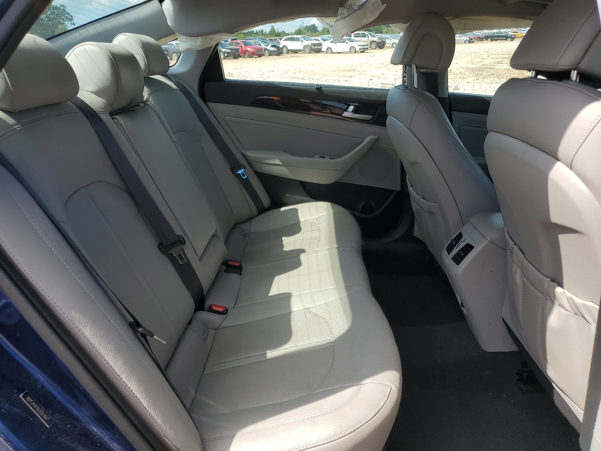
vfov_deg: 53.1
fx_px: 451
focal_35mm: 26
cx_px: 300
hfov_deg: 67.3
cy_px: 226
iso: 50
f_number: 1.5
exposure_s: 1/1429
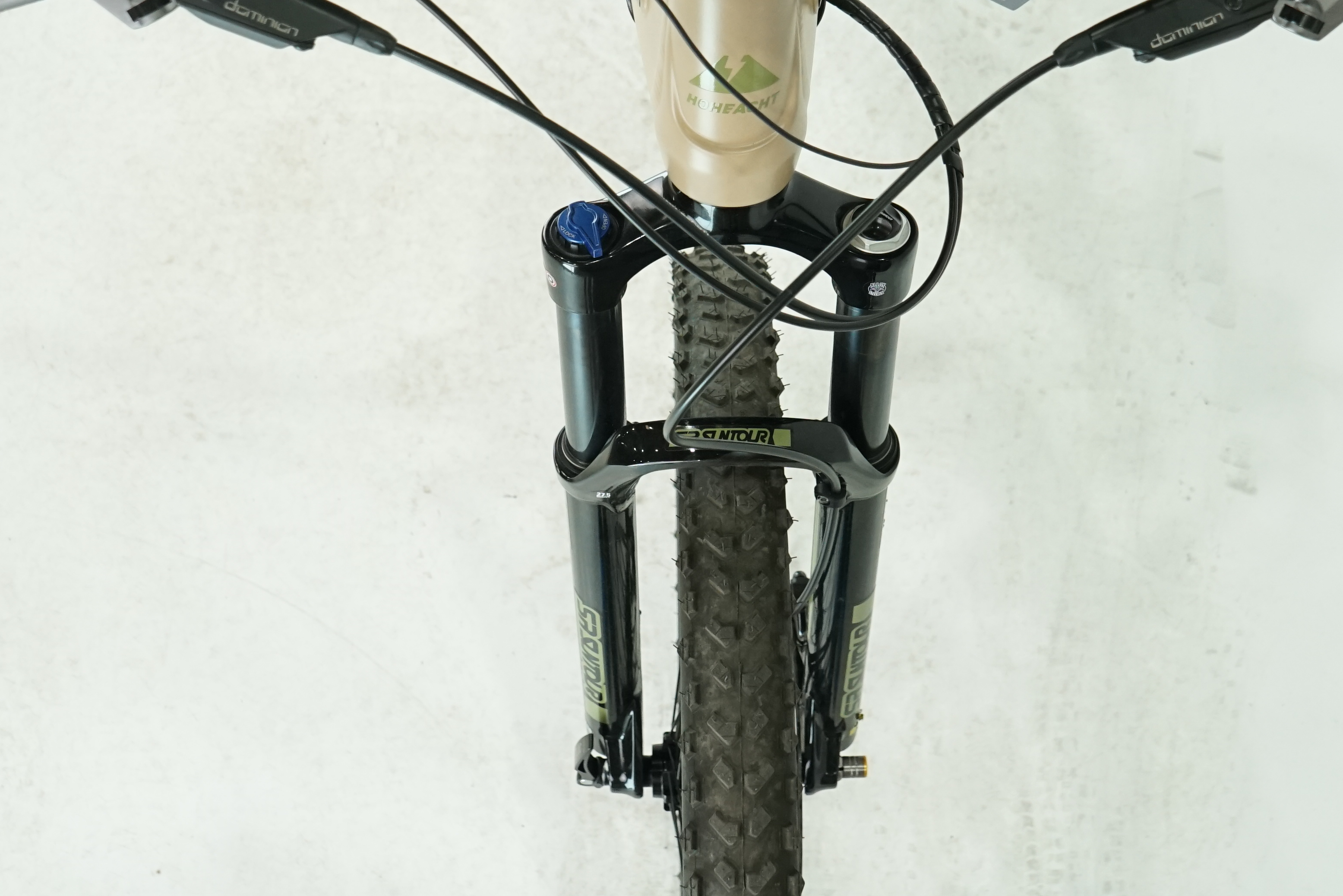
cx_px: 730
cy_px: 298
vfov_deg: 24.9
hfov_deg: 36.8
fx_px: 2014
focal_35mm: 54
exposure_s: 1/200
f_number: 5.6
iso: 1600
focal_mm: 28
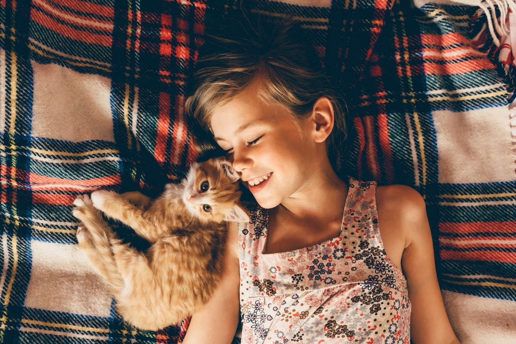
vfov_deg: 37.9
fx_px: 502
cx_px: 258
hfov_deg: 54.4
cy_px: 172
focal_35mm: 35
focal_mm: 35
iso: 1600
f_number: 2.8
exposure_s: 1/200
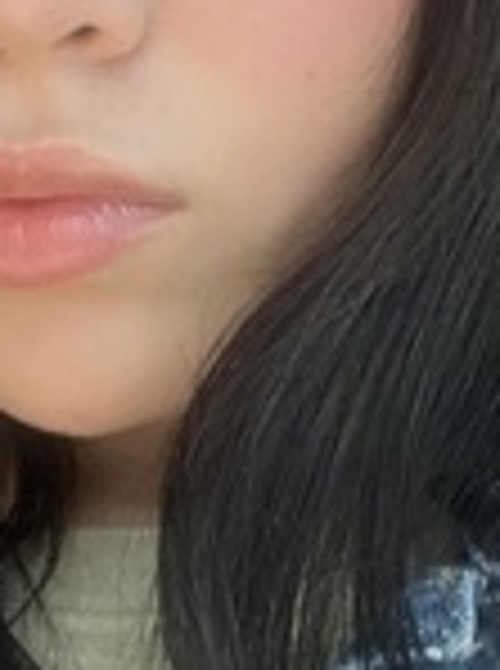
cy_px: 81
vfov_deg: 19.2
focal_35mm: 101
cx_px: 52
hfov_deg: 14.4
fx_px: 1954
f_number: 2.2
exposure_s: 1/121
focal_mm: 2.71
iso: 64
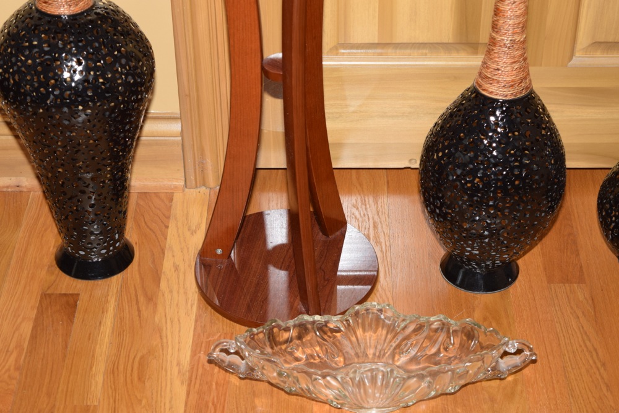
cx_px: 310
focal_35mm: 82
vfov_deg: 16.6
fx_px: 1419
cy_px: 206
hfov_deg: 24.6
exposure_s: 1/200
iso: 400
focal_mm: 55
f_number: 5.6
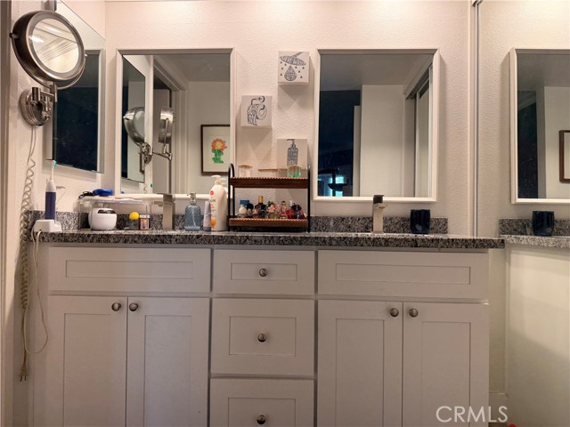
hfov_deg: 71.6
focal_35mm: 24
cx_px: 285
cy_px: 214
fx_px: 395
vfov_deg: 56.8
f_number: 1.78
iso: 125
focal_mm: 6.76
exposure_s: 1/120
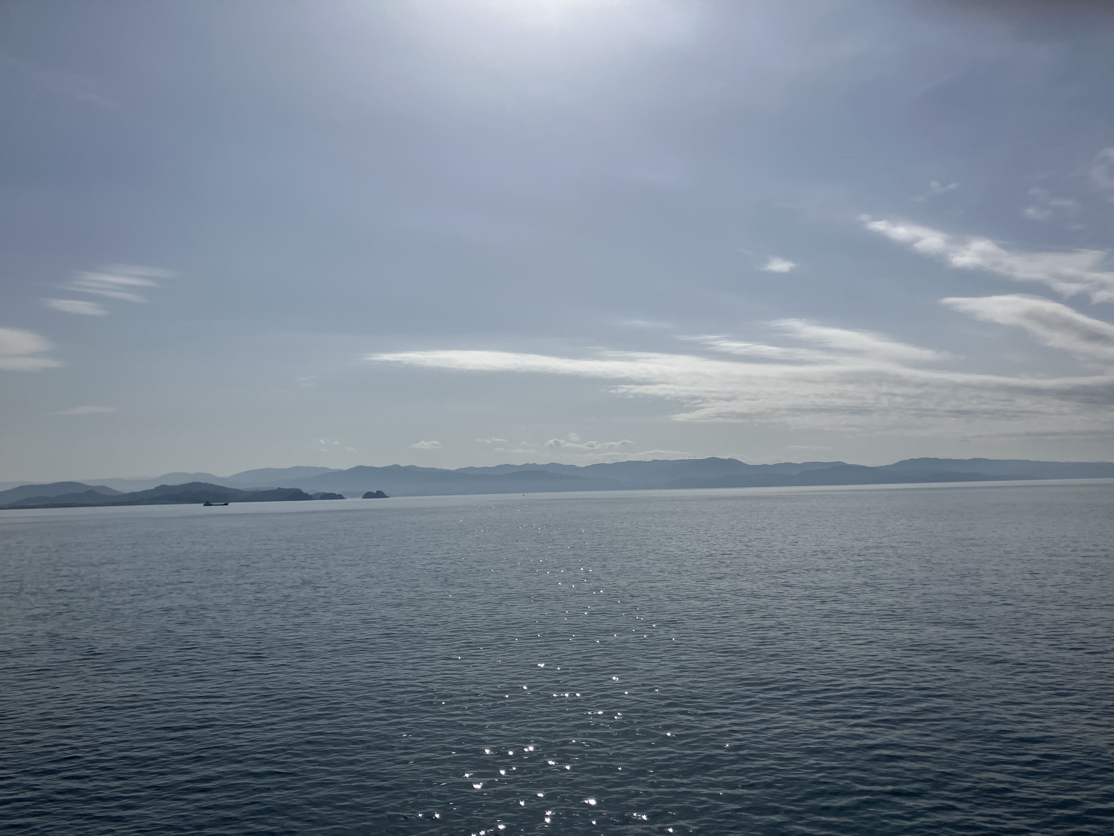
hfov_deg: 63.4
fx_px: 901
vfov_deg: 49.7
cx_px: 557
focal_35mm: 28
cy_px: 418
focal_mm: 4
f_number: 1.8
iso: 32
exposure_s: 1/12195
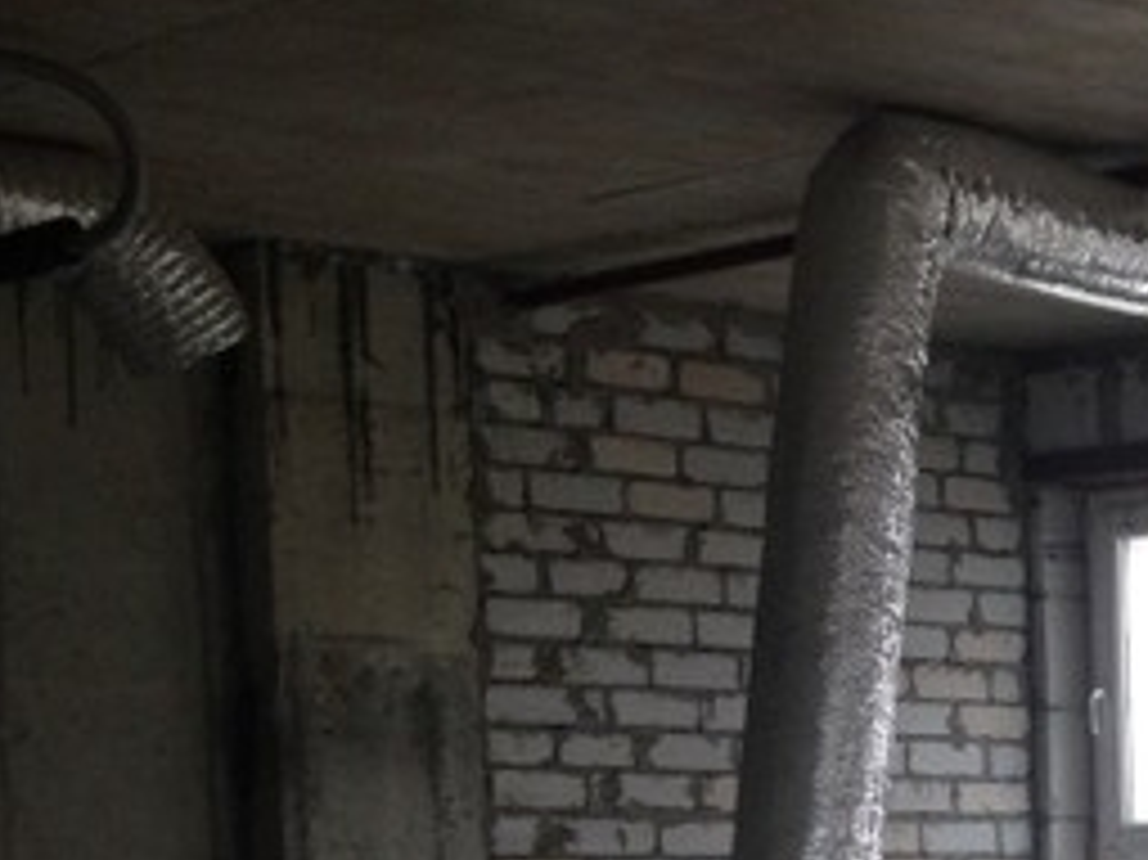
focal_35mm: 110
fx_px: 3646
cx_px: 1643
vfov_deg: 13.0
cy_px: 1076
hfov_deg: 16.5
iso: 64
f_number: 2.4
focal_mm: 4.28
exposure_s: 1/60
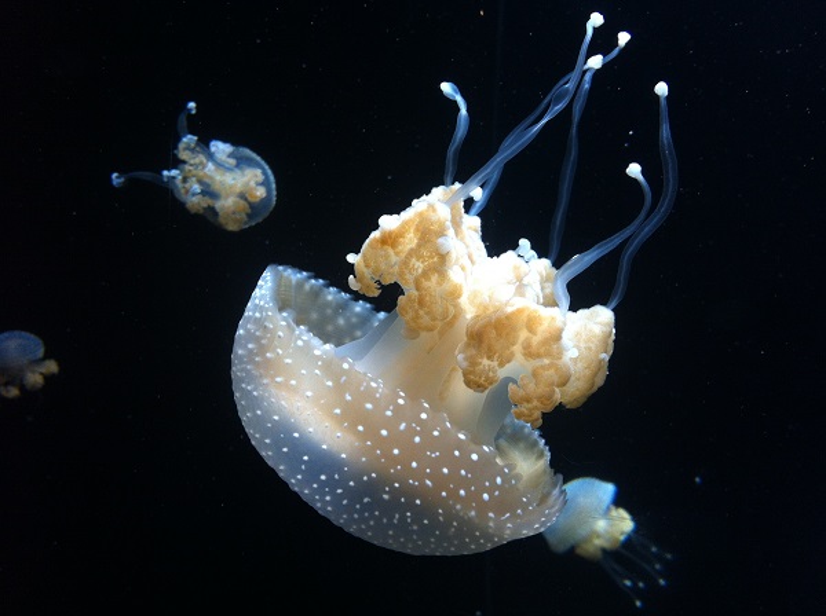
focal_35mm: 35
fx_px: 834
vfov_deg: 40.6
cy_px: 308
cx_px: 413
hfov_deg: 52.7
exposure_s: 1/120
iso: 100
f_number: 2.8
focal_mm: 3.85
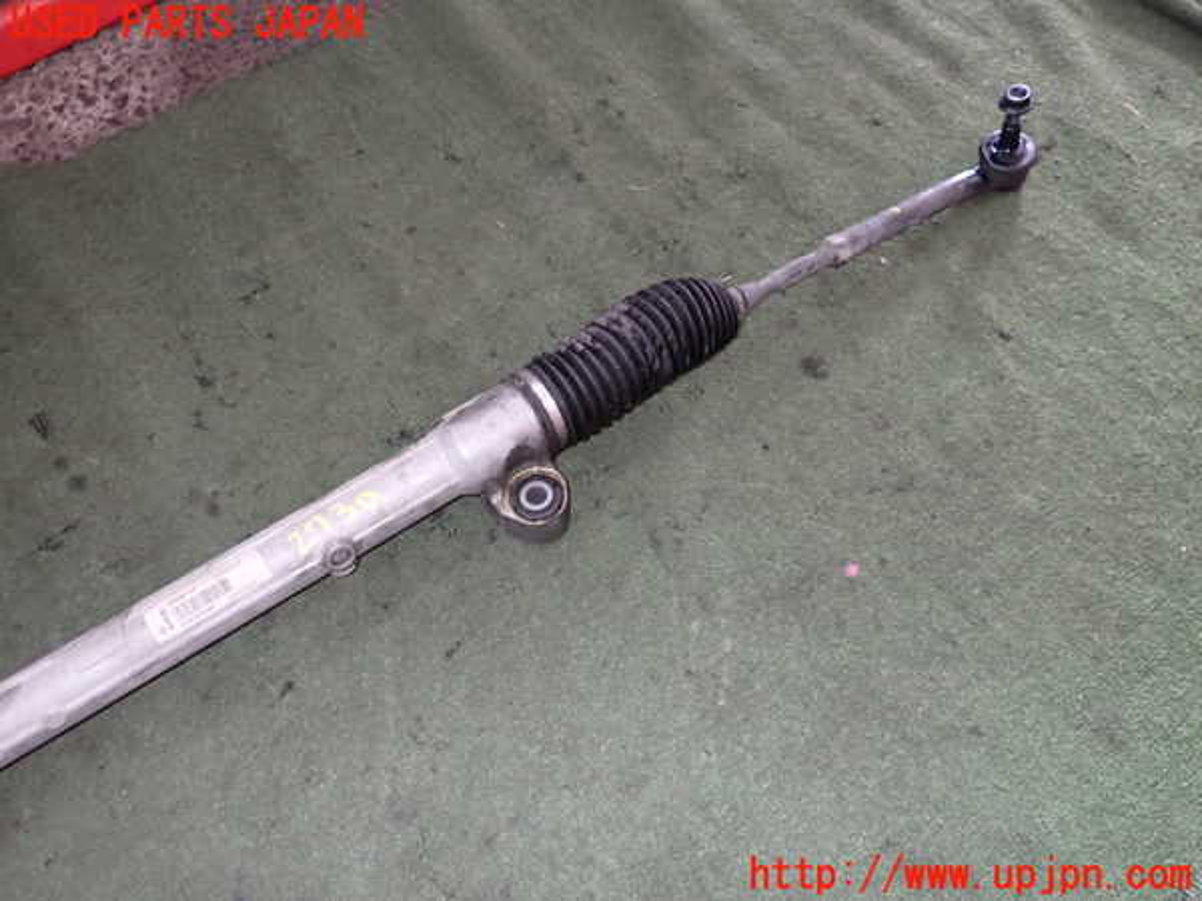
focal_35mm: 30
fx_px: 1042
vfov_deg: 46.8
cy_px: 450
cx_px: 601
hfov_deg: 60.0
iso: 320
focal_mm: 5.4
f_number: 2.3
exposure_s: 1/30
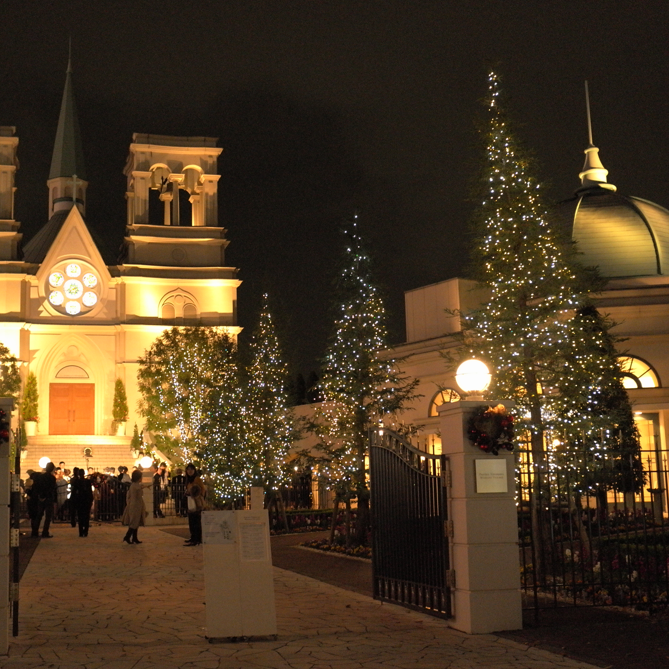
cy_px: 333
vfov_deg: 37.6
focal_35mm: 45
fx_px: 984
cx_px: 239
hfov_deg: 37.3
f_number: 3.2
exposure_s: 1/60
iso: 3200
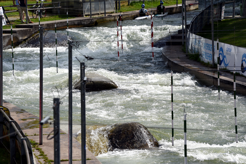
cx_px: 123
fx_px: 1367
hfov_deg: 10.3
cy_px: 82
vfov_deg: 6.9
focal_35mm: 200
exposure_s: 1/500
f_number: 8
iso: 100
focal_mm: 200
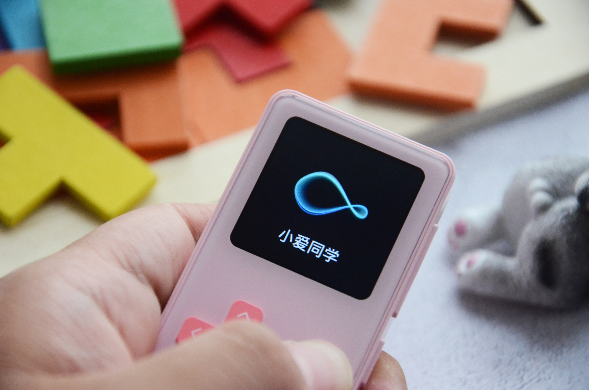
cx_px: 294
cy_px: 195
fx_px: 2571
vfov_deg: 8.7
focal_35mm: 158
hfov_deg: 13.1
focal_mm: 105
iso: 2500
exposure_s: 1/125
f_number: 5.6
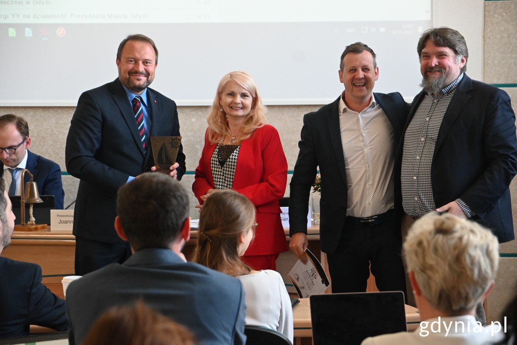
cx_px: 258
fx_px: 1508
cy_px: 172
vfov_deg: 13.0
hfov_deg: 19.5
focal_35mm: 105
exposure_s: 1/125
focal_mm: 70
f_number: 4
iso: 2500
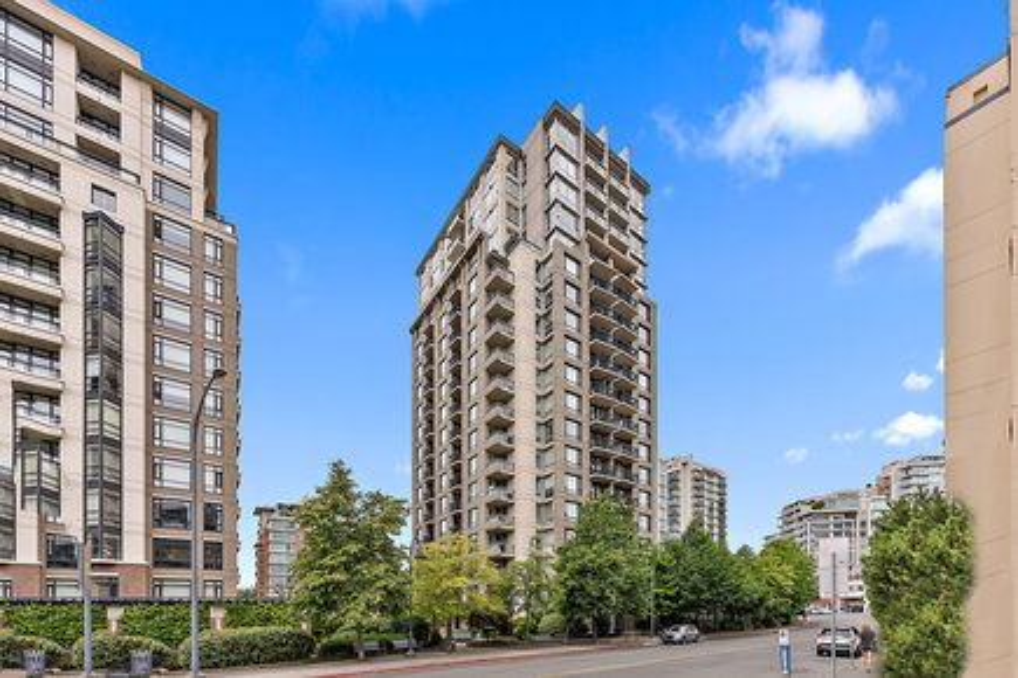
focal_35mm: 18
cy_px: 339
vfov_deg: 67.4
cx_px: 509
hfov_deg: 90.0
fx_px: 509
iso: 320
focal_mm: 18
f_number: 9
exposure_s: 1/200
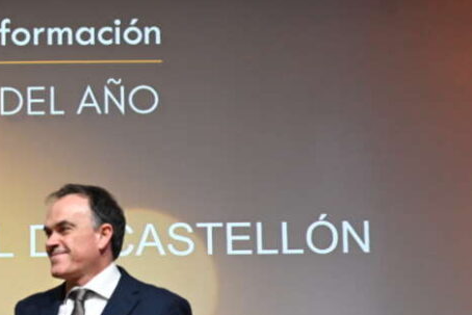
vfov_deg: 10.9
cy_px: 336
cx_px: 4
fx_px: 1626
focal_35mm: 124
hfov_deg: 16.2
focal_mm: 55
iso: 3200
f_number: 4
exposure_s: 1/320
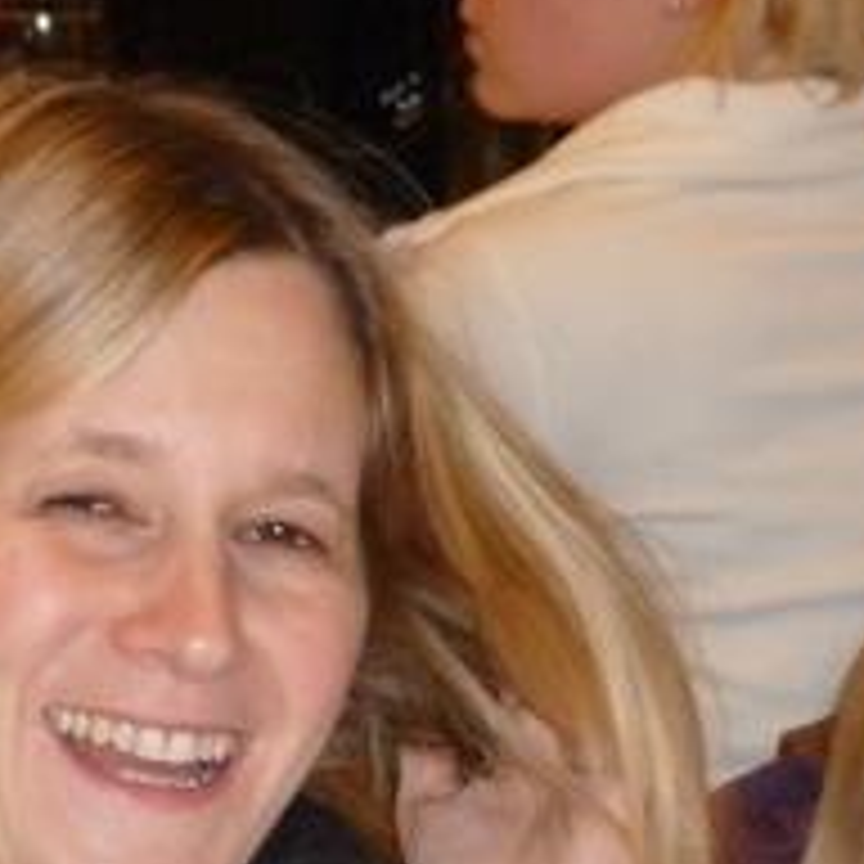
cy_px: 1098
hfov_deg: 9.9
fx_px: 4998
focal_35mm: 177
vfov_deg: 9.7
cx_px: 644
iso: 400
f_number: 3.8
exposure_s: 1/30
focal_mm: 7.9
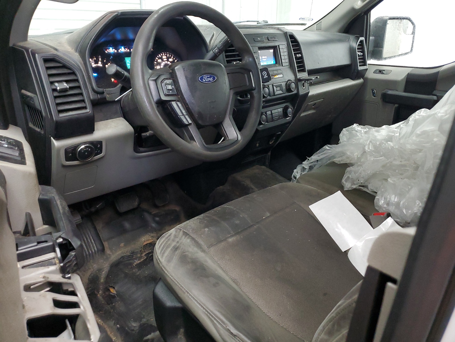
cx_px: 228
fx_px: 342
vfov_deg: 53.1
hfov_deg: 67.3
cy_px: 171
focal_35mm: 26
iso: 287
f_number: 1.5
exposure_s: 1/30
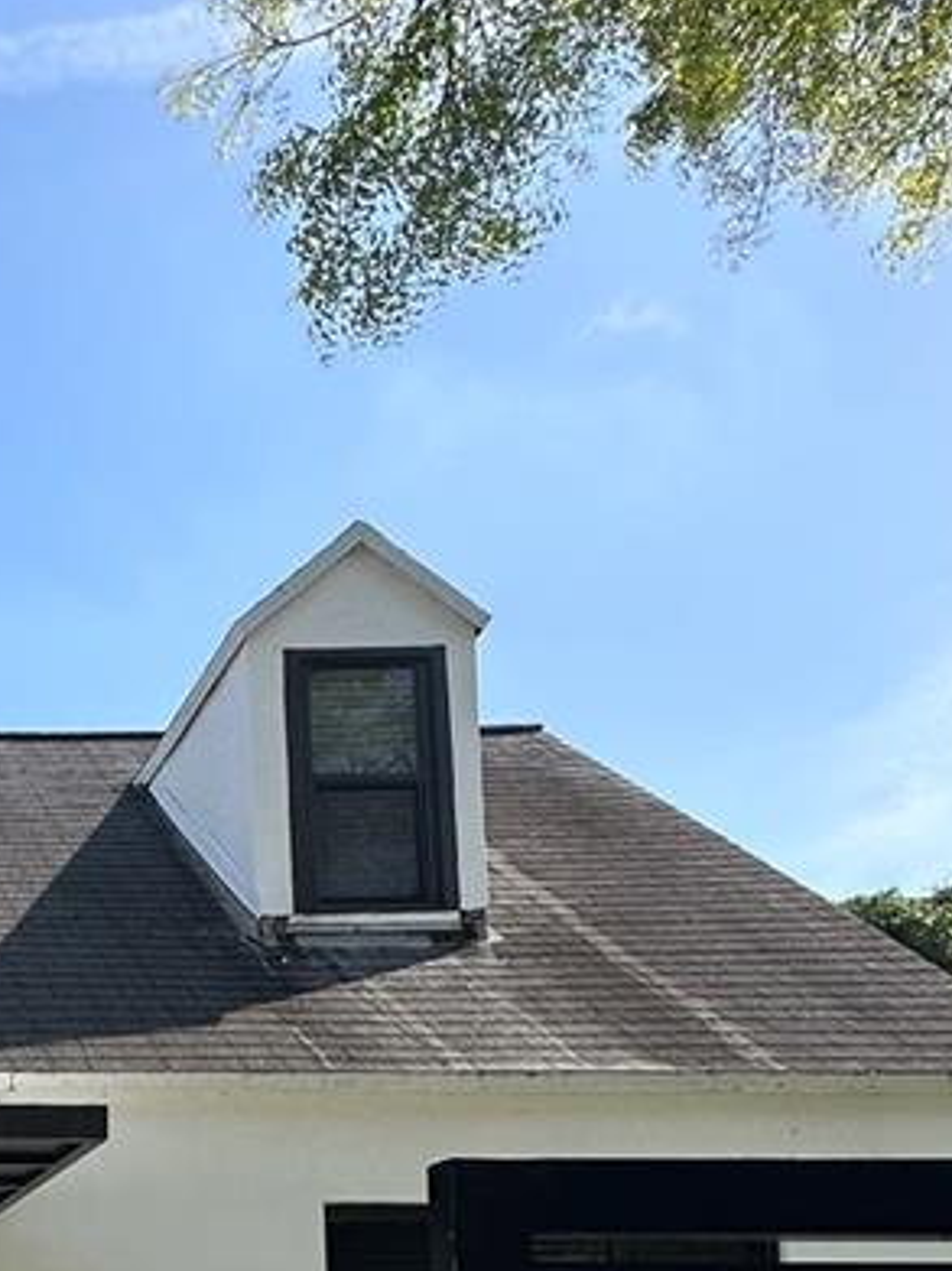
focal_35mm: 43
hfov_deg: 26.9
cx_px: -357
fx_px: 1578
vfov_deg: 38.4
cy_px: 1304
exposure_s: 1/1304
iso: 40
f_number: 2.2
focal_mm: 2.22
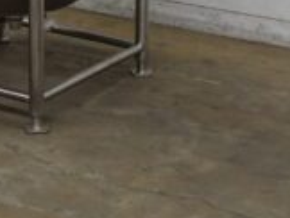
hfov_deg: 12.7
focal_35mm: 154
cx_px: 36
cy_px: -71
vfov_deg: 9.5
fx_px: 1292
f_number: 4.5
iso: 160
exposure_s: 1/50
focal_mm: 8.07
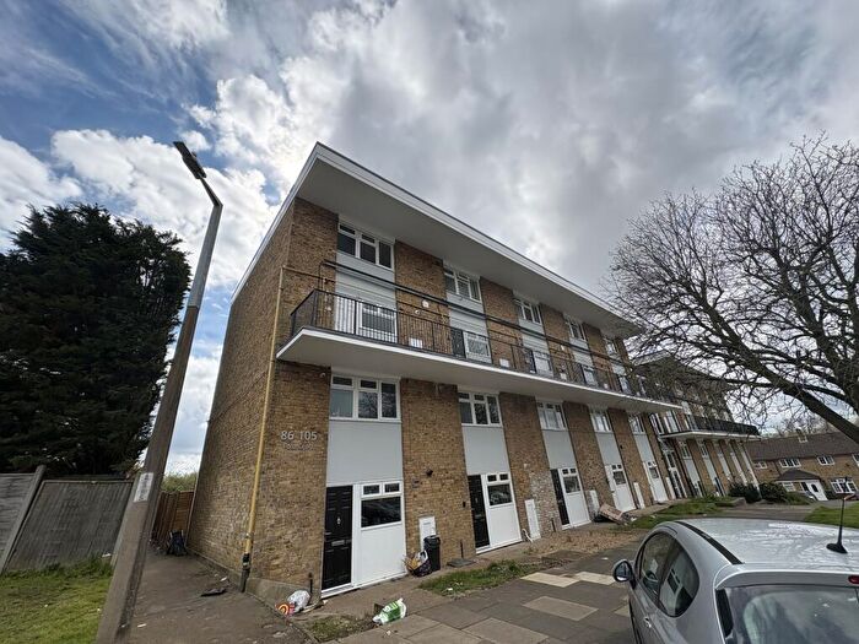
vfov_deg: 85.7
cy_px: 322
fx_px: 347
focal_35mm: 14
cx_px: 430
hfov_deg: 102.1
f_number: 2.2
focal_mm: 2.22
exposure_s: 1/2273
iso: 64
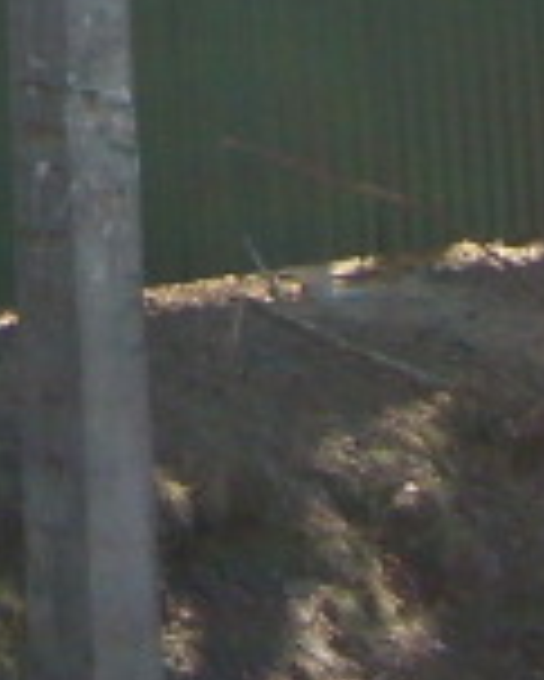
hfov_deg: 6.6
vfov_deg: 7.8
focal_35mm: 232
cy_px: -923
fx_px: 4664
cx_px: -333
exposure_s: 1/384
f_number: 2.8
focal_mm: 5.8
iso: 50
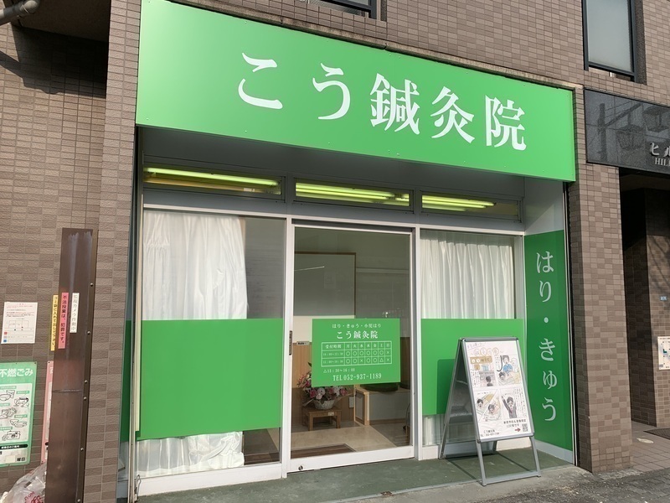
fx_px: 503
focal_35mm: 26
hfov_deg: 67.3
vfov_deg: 53.1
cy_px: 252
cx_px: 335
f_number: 1.8
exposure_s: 1/1812
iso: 25
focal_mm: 4.25
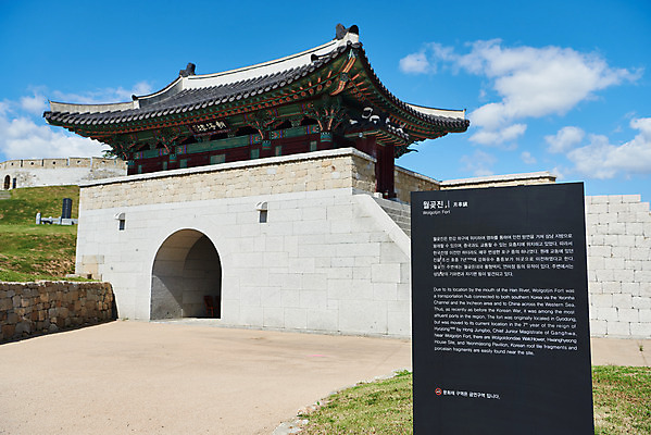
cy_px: 218
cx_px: 326
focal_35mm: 34
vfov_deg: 38.9
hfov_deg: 55.8
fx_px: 615
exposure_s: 1/1250
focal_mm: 34
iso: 200
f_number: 5.6
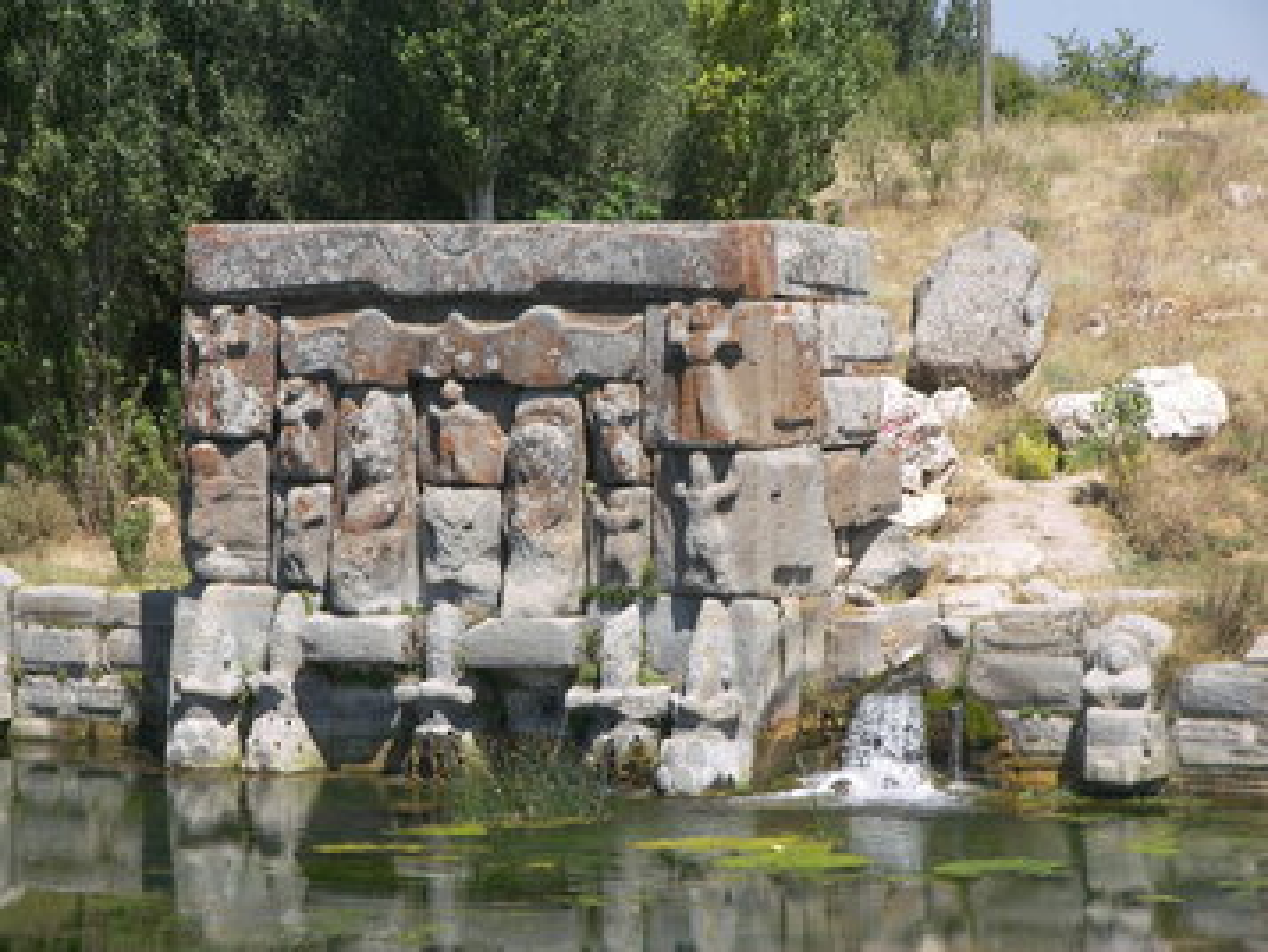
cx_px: 634
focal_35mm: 137
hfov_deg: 14.4
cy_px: 476
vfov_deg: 10.8
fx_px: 5020
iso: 50
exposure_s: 1/400
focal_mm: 28.7
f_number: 4
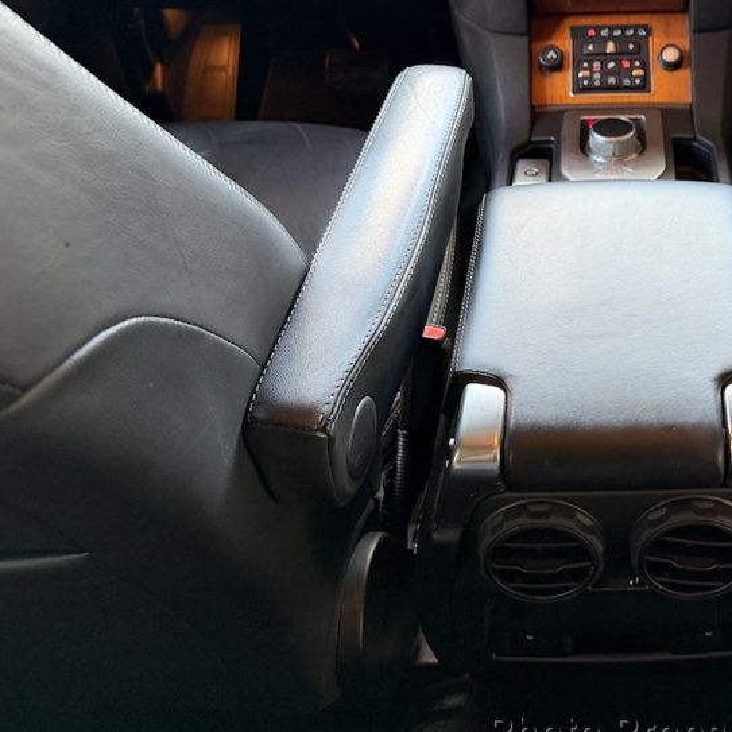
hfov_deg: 39.3
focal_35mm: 40
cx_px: 636
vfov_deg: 41.4
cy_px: 259
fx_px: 957
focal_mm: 6.76
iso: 200
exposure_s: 1/68
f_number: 1.78
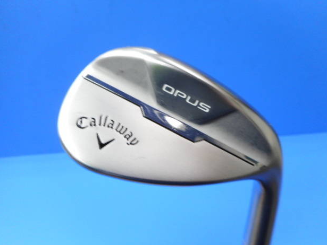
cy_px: 123
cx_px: 169
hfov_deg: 67.3
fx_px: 246
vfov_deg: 53.1
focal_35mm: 26
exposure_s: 1/30
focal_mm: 4.5
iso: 125
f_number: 3.7
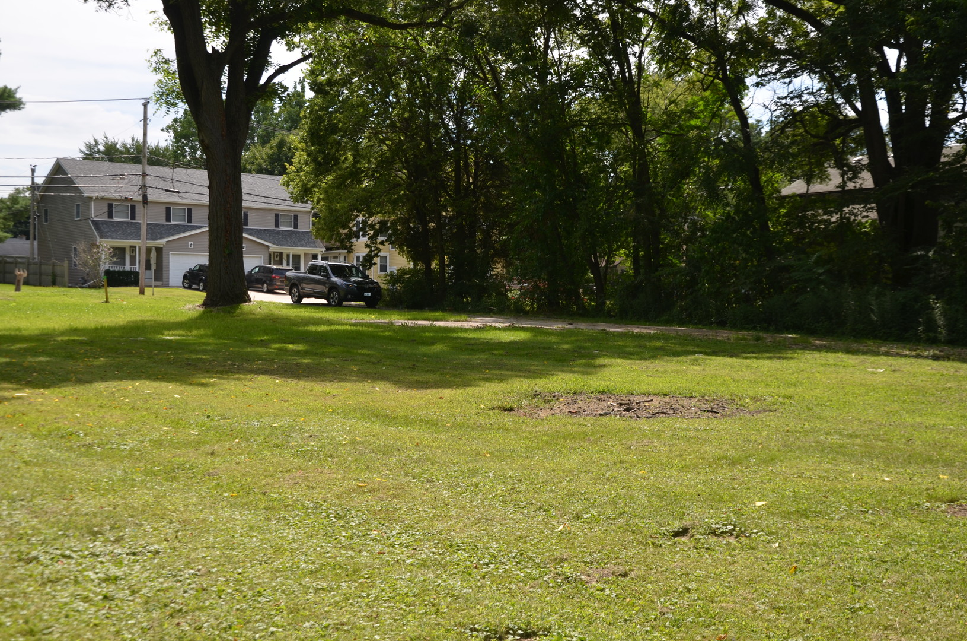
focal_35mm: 51
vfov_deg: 26.4
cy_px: 320
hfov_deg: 39.0
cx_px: 484
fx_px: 1367
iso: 100
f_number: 7.1
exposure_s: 1/250
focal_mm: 34
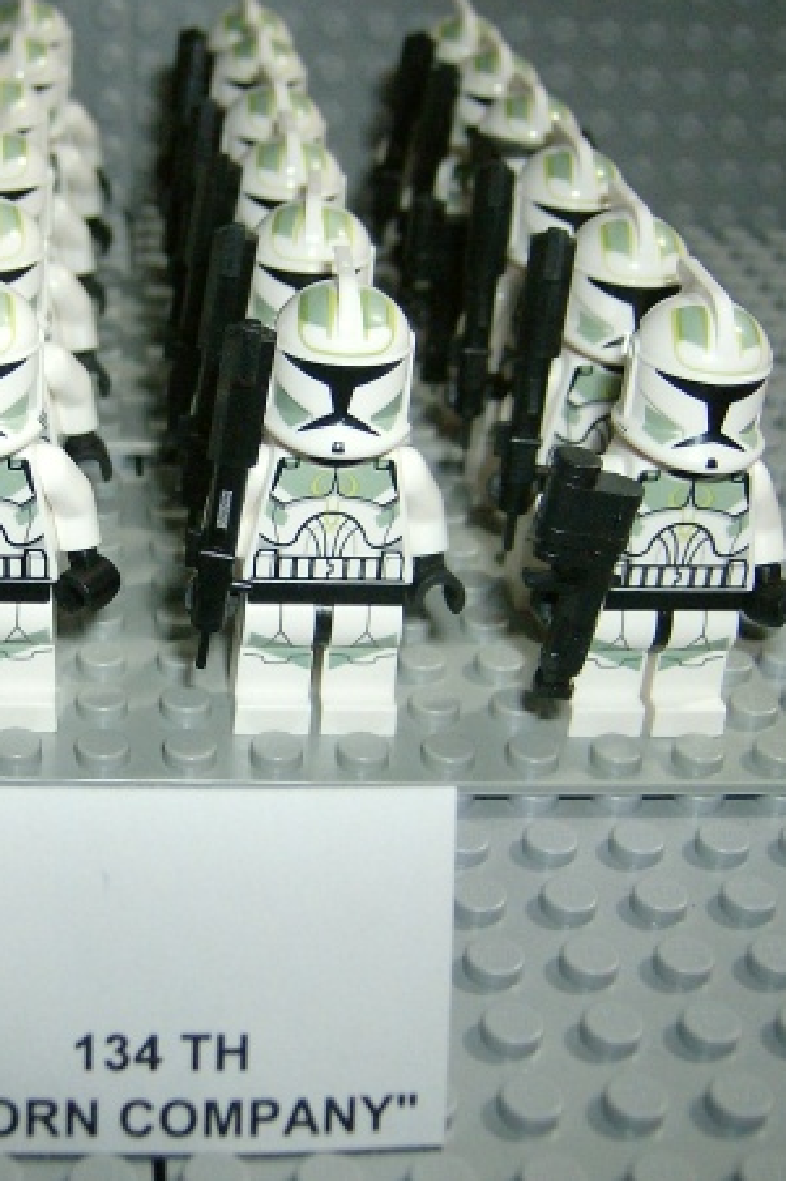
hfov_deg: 24.9
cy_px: 590
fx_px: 1737
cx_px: 110
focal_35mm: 53
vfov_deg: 37.5
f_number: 2.8
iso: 200
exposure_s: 1/60
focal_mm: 6
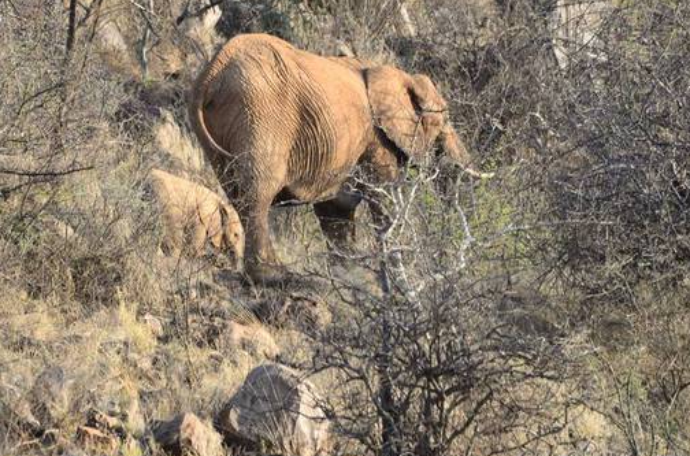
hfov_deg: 2.5
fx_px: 15921
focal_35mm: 833
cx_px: 237
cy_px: 180
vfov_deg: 1.6
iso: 500
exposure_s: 1/500
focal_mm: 400
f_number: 5.6
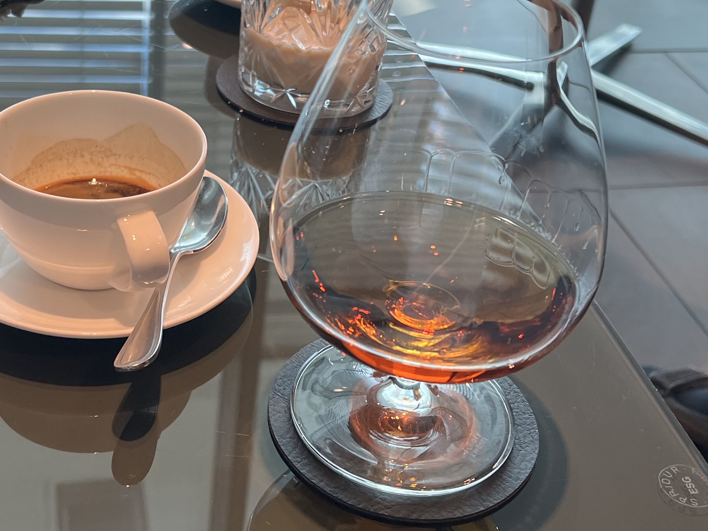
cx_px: 293
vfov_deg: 25.4
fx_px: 1166
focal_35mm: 57
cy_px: 144
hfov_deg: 33.7
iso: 40
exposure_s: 1/100
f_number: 1.5
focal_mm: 5.7
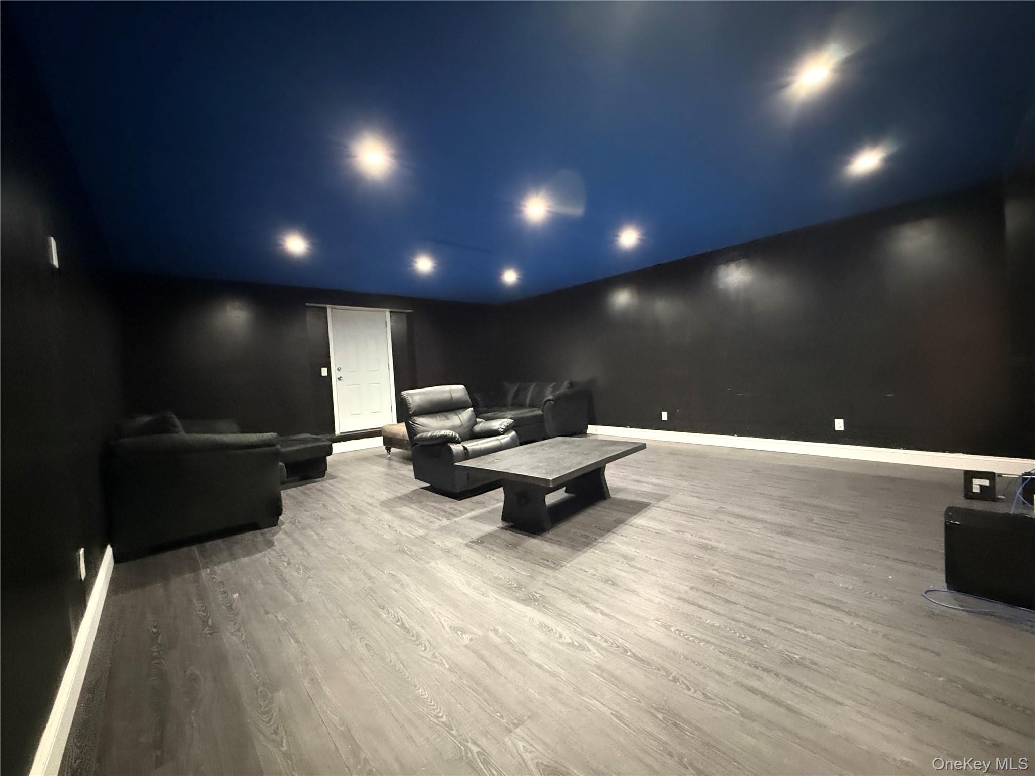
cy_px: 388
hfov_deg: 102.1
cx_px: 518
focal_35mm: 14
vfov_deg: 85.7
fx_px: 419
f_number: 2.2
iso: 1600
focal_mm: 2.22
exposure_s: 1/40
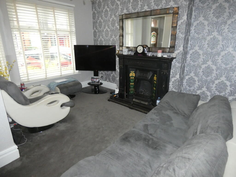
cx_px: 118
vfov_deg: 66.0
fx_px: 136
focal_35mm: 20
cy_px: 88
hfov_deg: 81.7
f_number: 2.8
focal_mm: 3.6
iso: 640
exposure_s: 1/60
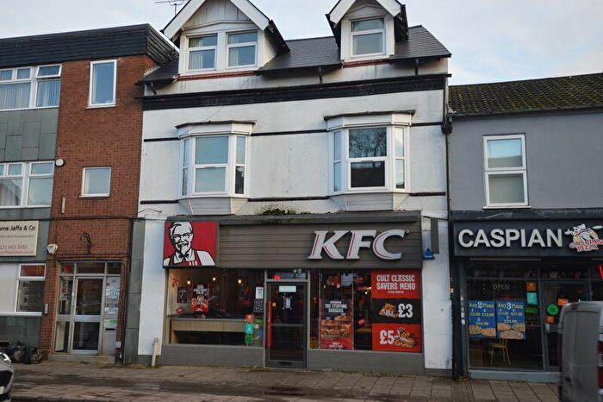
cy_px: 201
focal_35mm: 33
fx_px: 552
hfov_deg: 57.2
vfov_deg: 39.9
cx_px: 302
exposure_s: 1/125
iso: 100
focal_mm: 22
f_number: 5.6
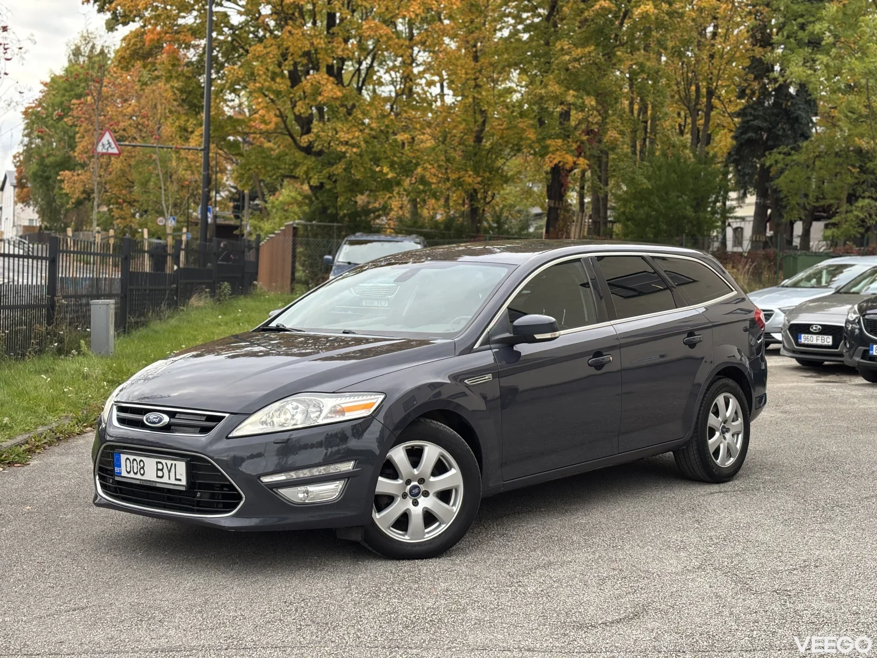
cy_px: 329
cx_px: 438
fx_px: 1317
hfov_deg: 36.8
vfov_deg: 28.0
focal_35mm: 52
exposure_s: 1/172
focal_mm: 5.96
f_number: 1.6
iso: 50
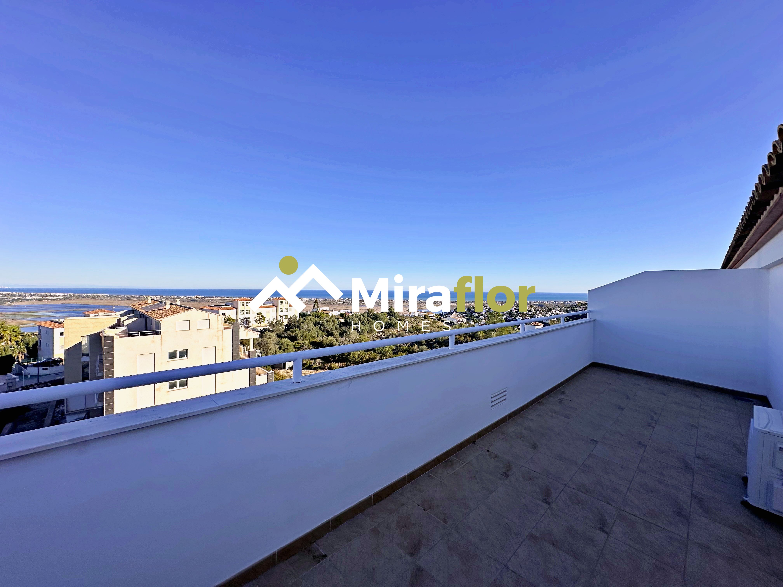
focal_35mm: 14
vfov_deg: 85.7
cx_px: 392
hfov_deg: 102.1
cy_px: 294
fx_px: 317
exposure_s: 1/2304
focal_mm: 2.22
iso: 50
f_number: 2.2
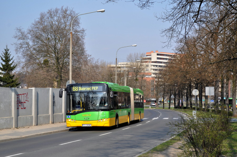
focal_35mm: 82
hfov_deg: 24.6
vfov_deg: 16.5
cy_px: 78
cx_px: 118
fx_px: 543
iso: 200
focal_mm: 55
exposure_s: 1/320
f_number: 9
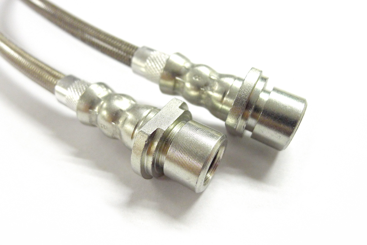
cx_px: 184
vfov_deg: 53.2
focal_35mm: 24
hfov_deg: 73.7
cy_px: 122
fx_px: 245
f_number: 2
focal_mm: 5.1
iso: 320
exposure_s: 1/60
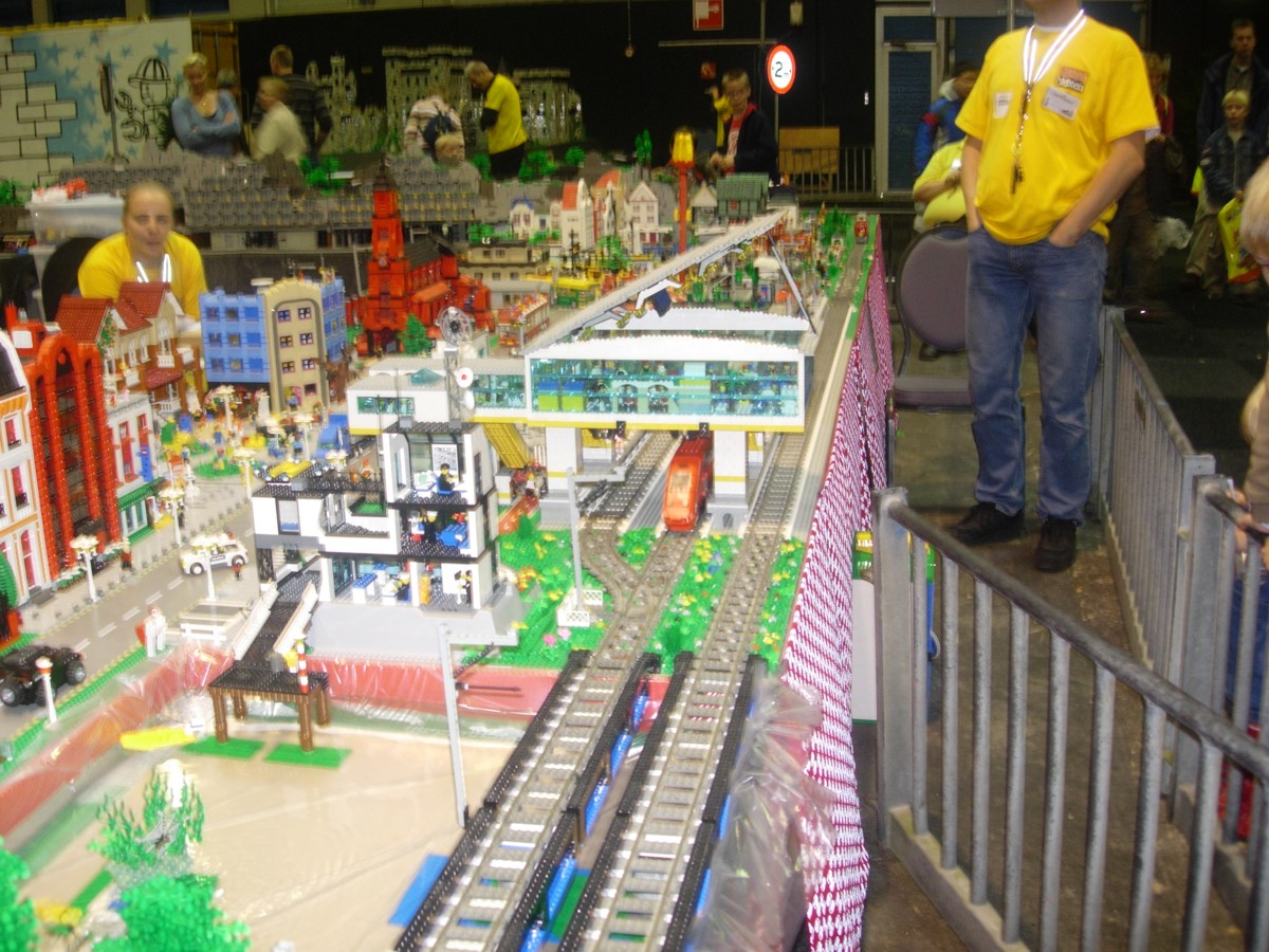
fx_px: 1393
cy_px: 476
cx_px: 634
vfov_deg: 37.7
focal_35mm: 38
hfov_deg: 49.0
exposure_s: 1/11.6
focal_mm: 7.8
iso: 79
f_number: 2.8
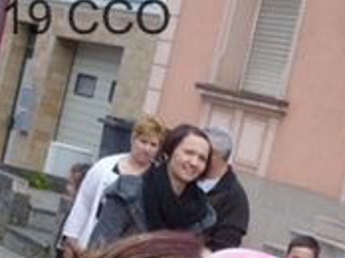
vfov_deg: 9.0
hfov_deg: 12.0
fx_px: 1582
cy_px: 415
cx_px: 490
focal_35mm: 159
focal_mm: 8
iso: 100
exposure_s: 1/320
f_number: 4
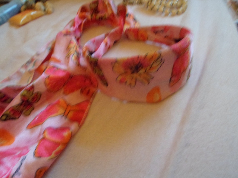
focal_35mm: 27
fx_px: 186
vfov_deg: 51.4
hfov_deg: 65.3
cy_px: 89
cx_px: 119
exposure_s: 1/3
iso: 400
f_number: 3.3
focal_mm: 4.9
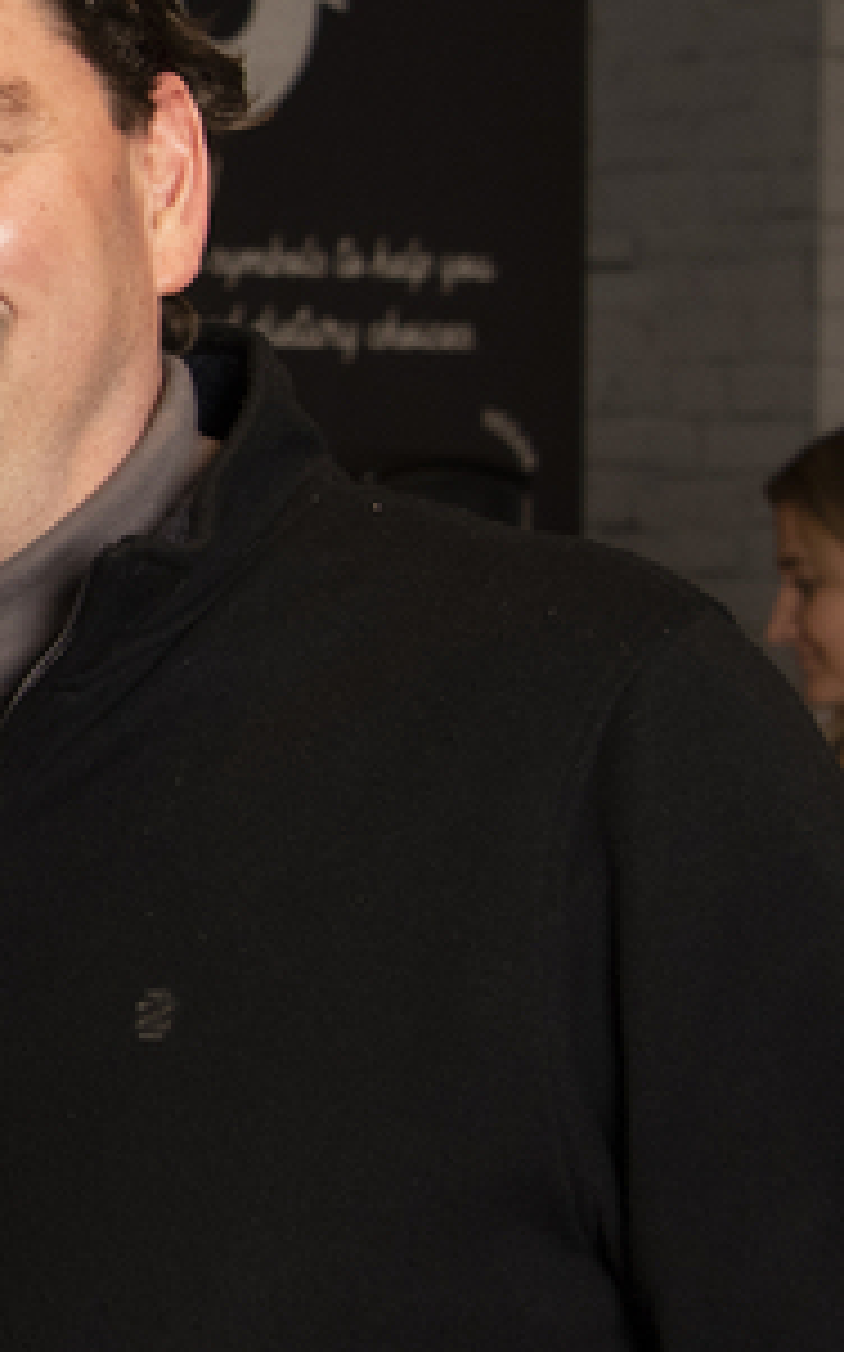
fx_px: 5081
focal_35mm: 138
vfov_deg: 15.0
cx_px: -1253
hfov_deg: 8.6
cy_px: 1141
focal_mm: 34
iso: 500
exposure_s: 1/250
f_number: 4.5
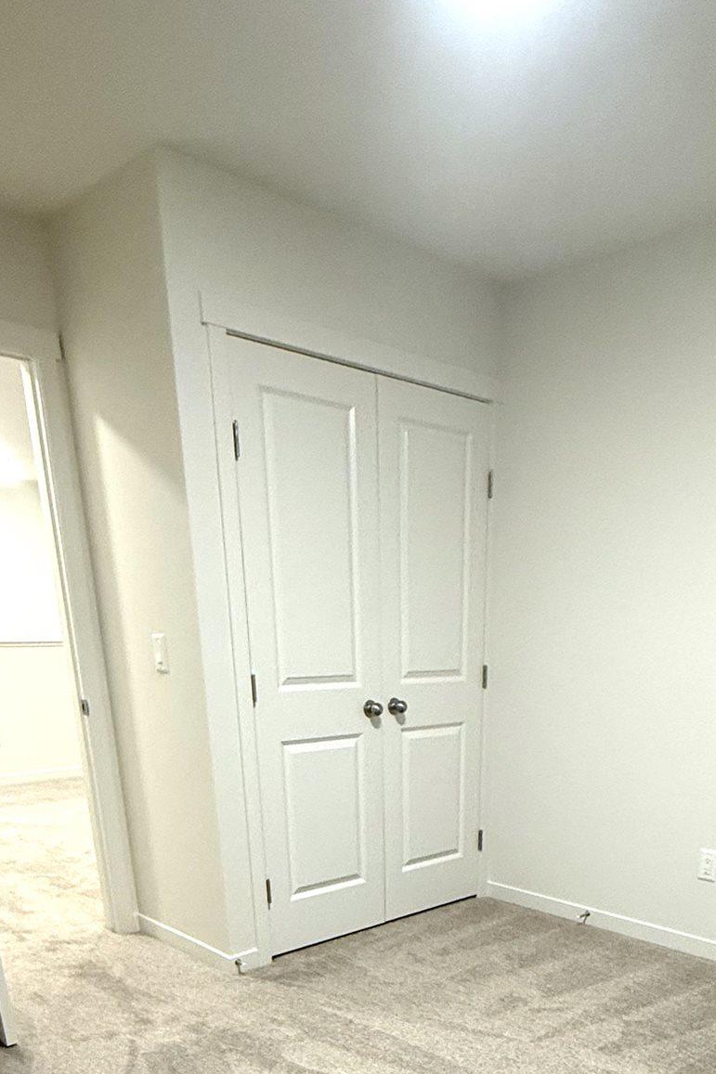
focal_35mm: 29
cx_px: 438
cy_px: 992
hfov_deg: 44.7
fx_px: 865
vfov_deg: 54.3
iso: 500
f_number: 2.2
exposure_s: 1/60
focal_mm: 2.22
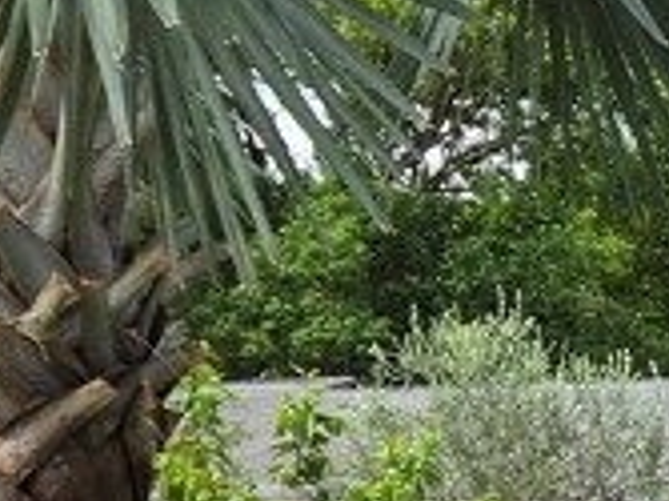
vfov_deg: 10.4
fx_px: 2723
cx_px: 1358
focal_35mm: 141
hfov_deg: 12.3
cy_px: 557
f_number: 1.8
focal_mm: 5.4
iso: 25
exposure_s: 1/1167
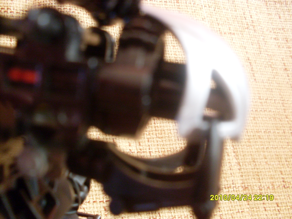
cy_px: 110
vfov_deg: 37.7
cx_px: 146
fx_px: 321
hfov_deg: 49.0
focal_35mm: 38
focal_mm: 6.3
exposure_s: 1/10
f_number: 2.8
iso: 200
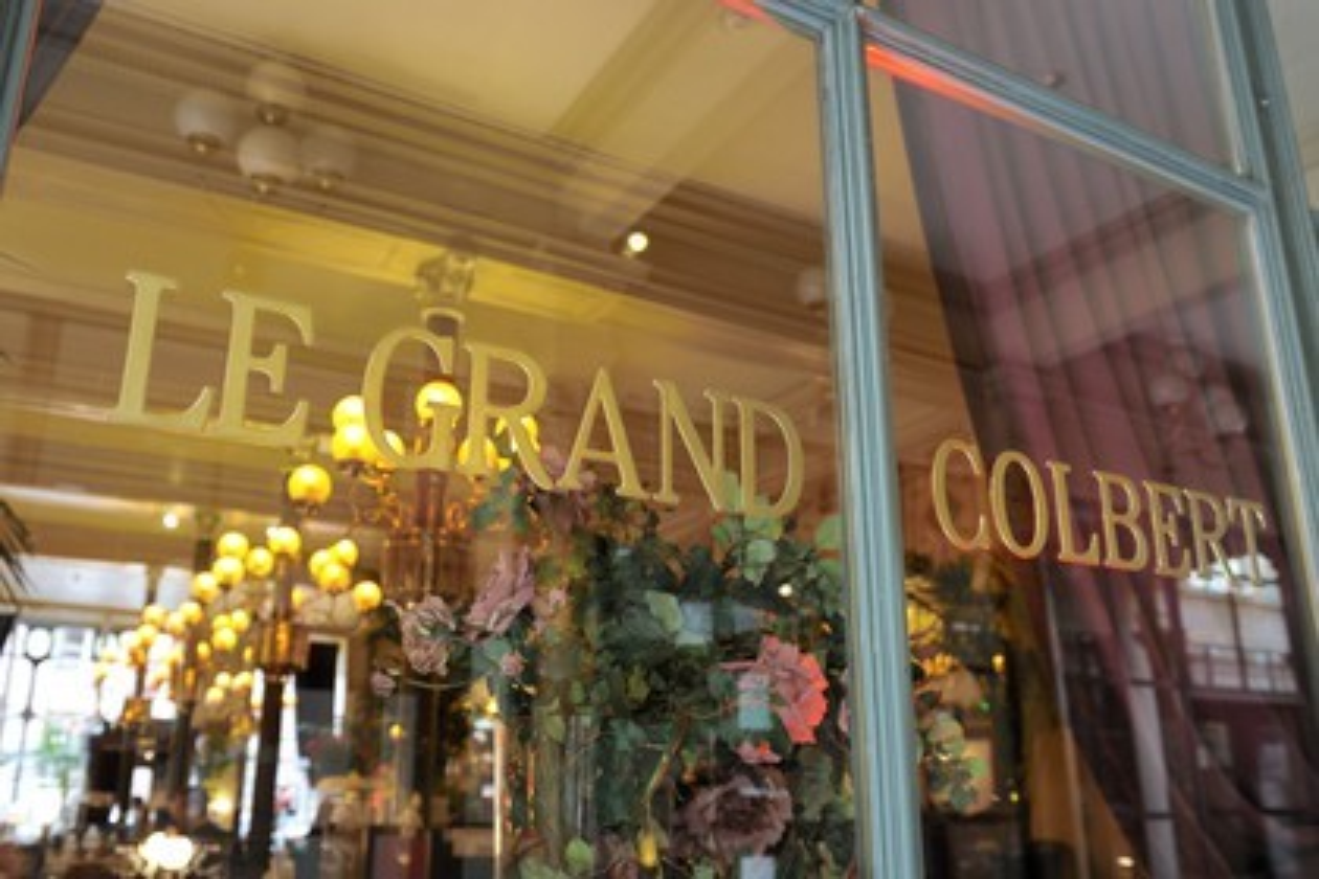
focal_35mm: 29
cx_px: 660
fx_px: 1062
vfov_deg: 45.0
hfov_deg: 63.7
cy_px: 440
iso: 800
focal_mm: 29
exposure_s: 1/30
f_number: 4
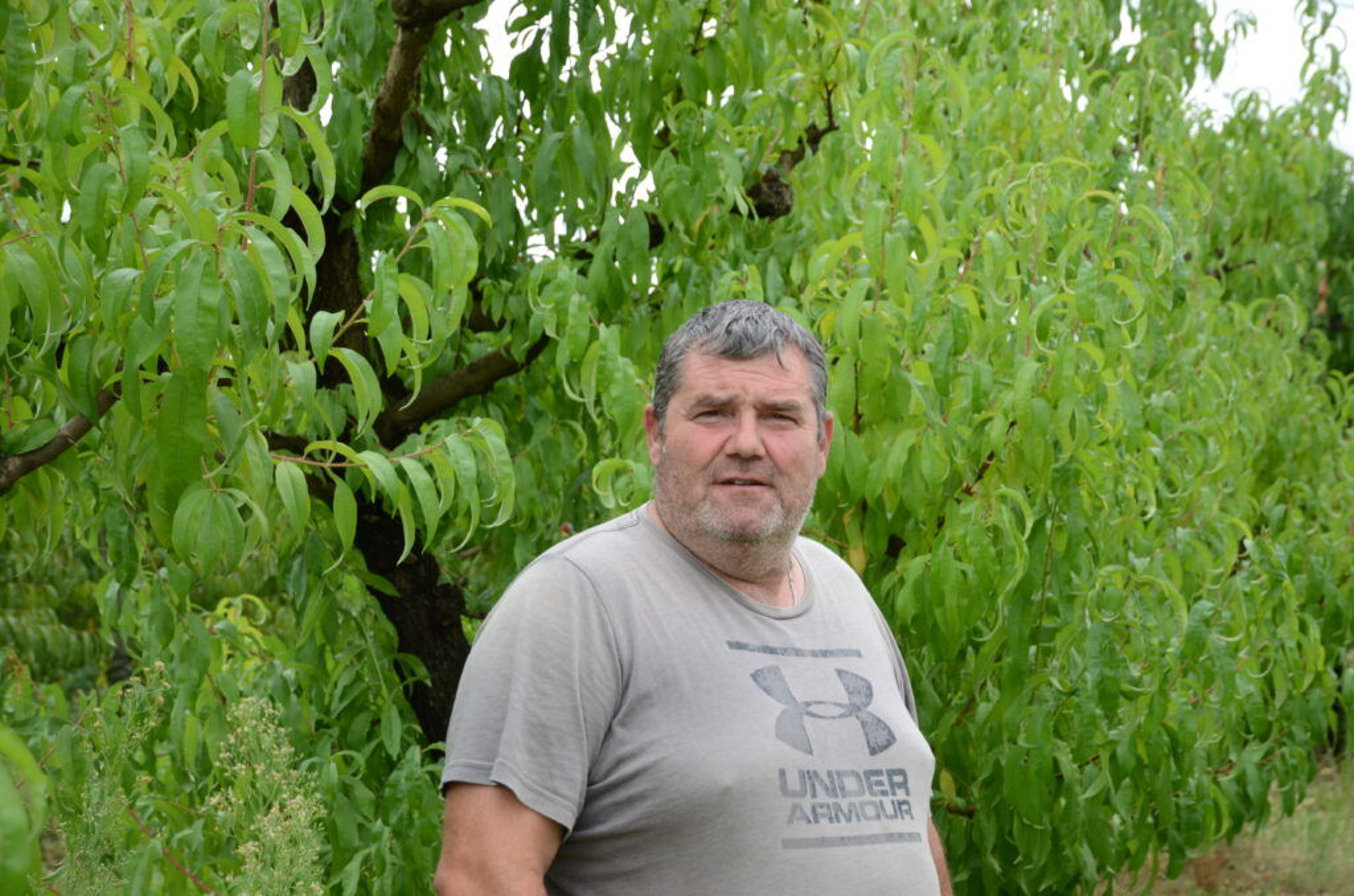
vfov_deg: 23.7
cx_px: 677
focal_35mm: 57
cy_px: 448
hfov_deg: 35.1
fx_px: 2139
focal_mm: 38
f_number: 5
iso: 250
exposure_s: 1/320
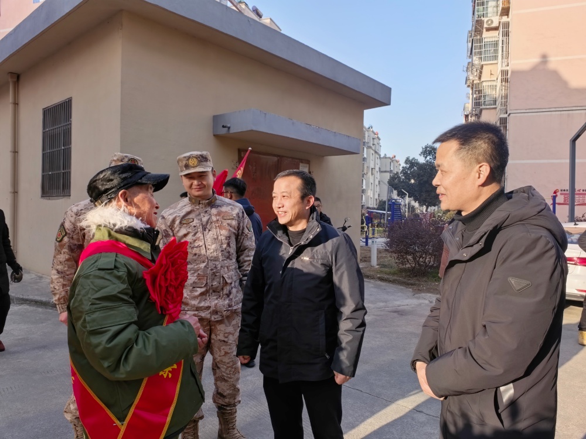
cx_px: 293
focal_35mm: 24
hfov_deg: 71.6
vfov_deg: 56.8
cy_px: 220
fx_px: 406
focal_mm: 5.75
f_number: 4
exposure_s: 1/111
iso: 50
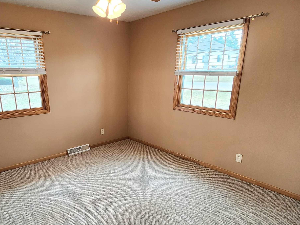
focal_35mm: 22
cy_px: 133
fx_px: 191
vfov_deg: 60.6
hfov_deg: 74.8
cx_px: 109
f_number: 2.2
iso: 250
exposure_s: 1/60.2
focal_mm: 2.2
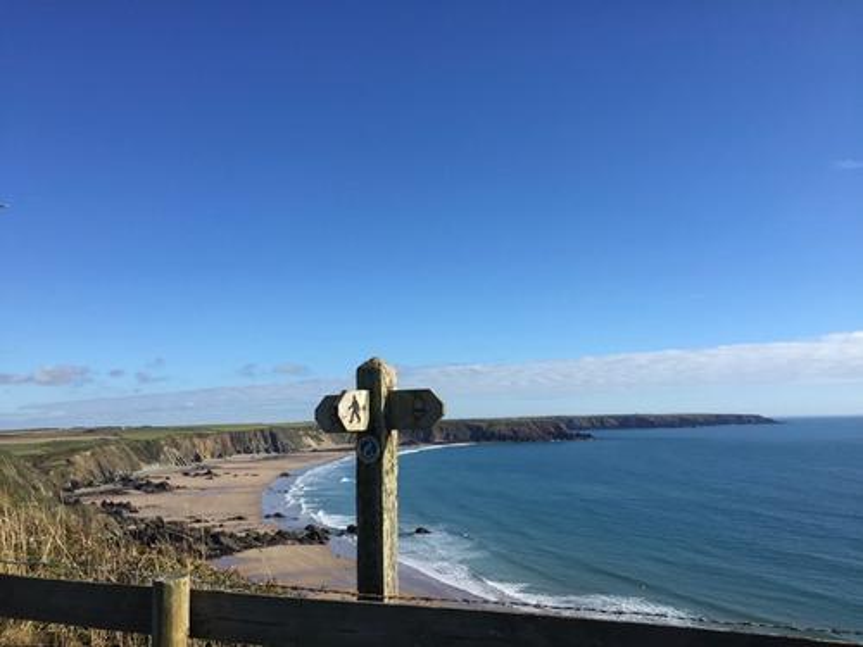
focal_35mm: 29
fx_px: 723
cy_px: 324
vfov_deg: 48.2
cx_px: 432
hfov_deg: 61.7
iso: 32
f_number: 2.2
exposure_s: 1/2198
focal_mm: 4.15
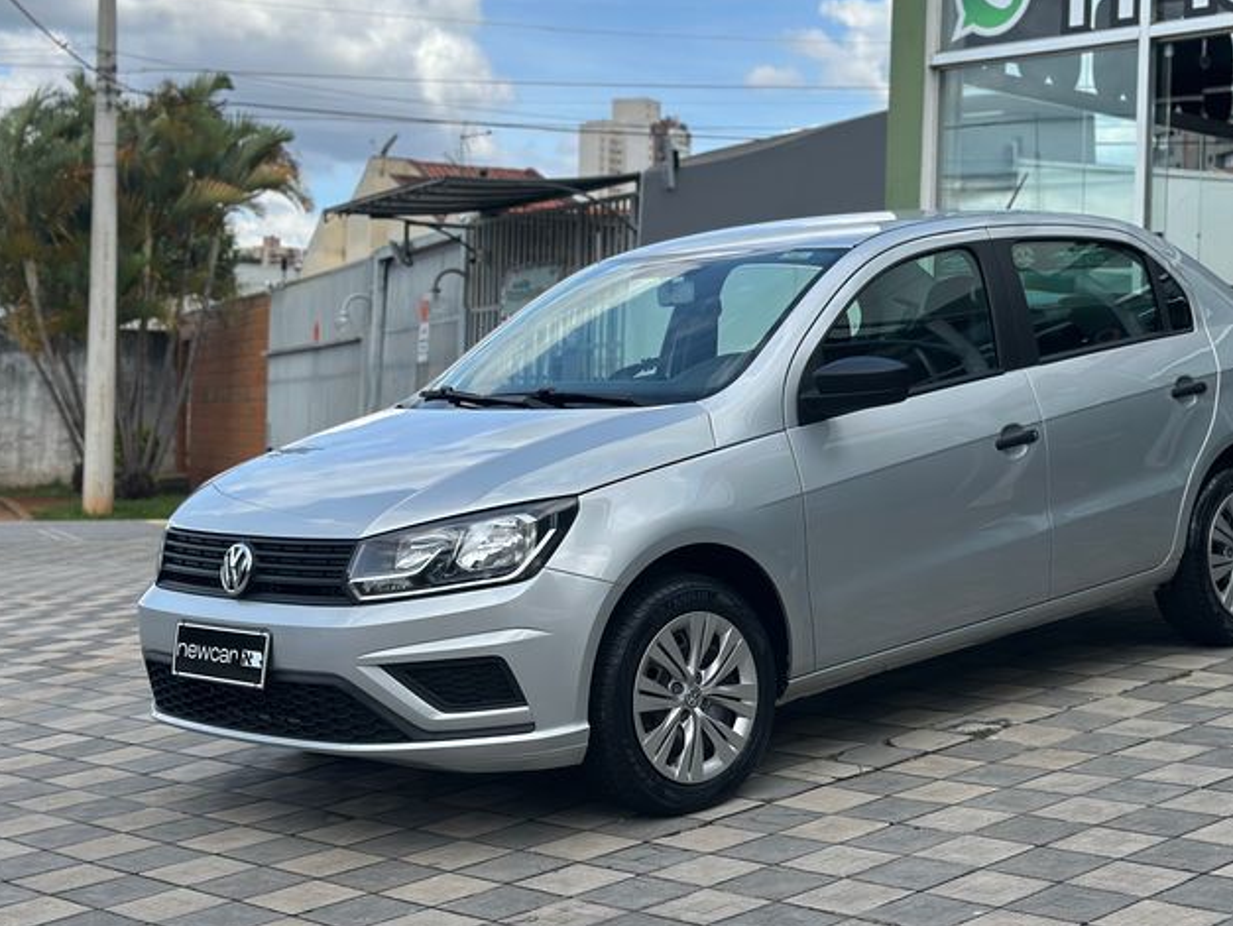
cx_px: 722
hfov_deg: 31.1
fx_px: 2210
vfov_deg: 23.7
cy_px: 403
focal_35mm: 62
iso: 100
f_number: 1.78
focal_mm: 6.86
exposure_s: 1/3472
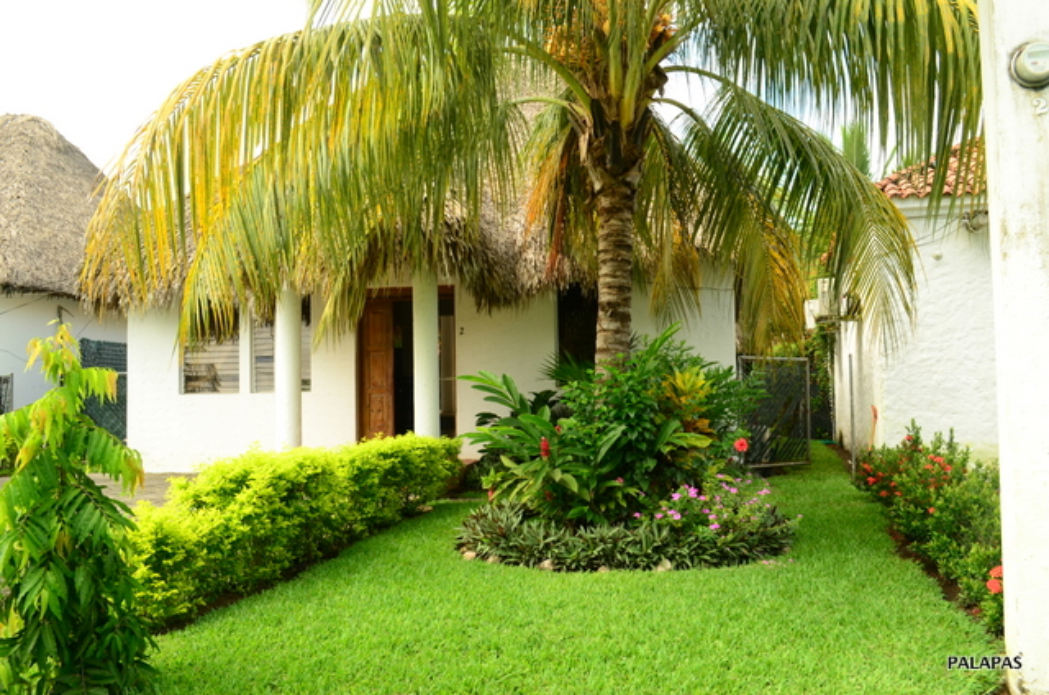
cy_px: 348
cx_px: 524
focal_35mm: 30
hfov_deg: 62.0
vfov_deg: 43.4
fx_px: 872
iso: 320
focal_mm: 20
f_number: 8
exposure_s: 1/90
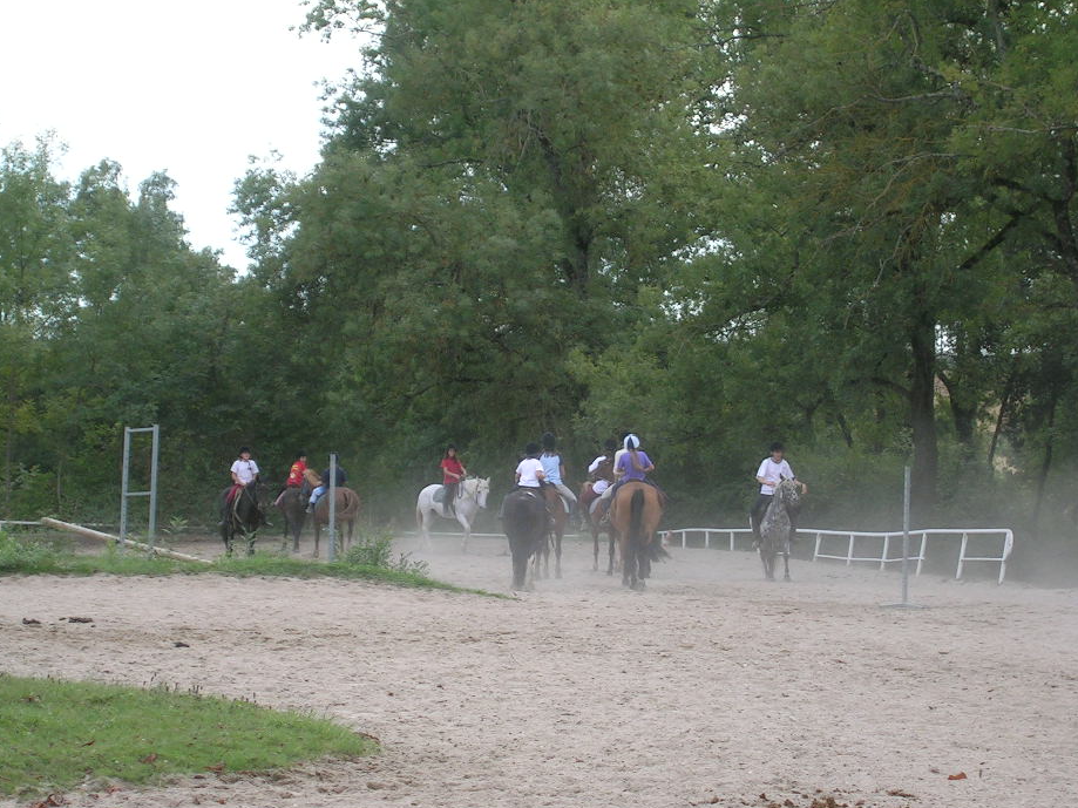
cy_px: 428
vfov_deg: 12.7
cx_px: 555
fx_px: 3643
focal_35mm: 117
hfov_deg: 16.8
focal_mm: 16.2
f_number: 4.9
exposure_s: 1/113
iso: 50
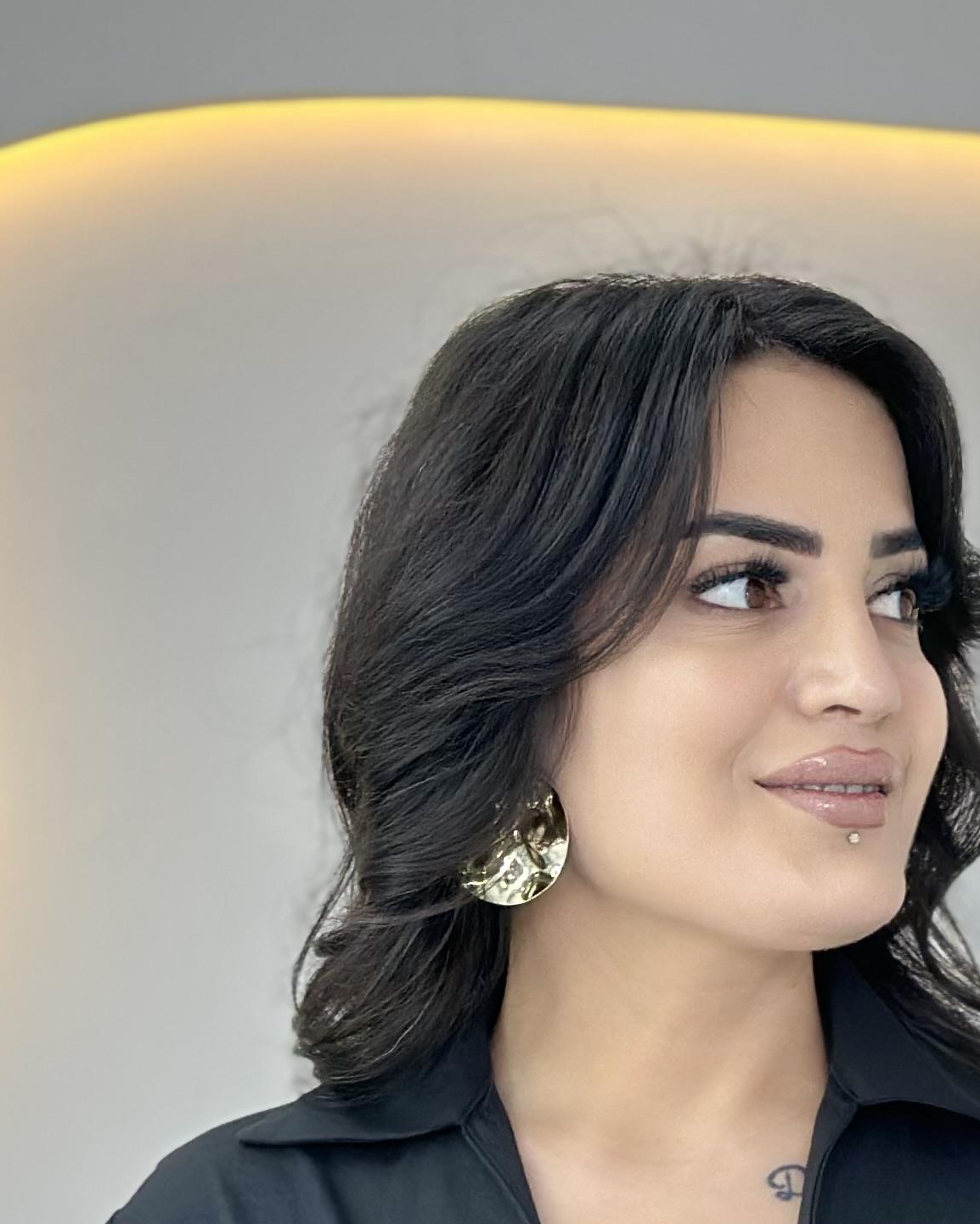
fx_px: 4748
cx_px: 816
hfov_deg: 11.7
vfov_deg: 14.1
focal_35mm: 131
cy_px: 1613
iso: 100
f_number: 1.78
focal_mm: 6.86
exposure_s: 1/100
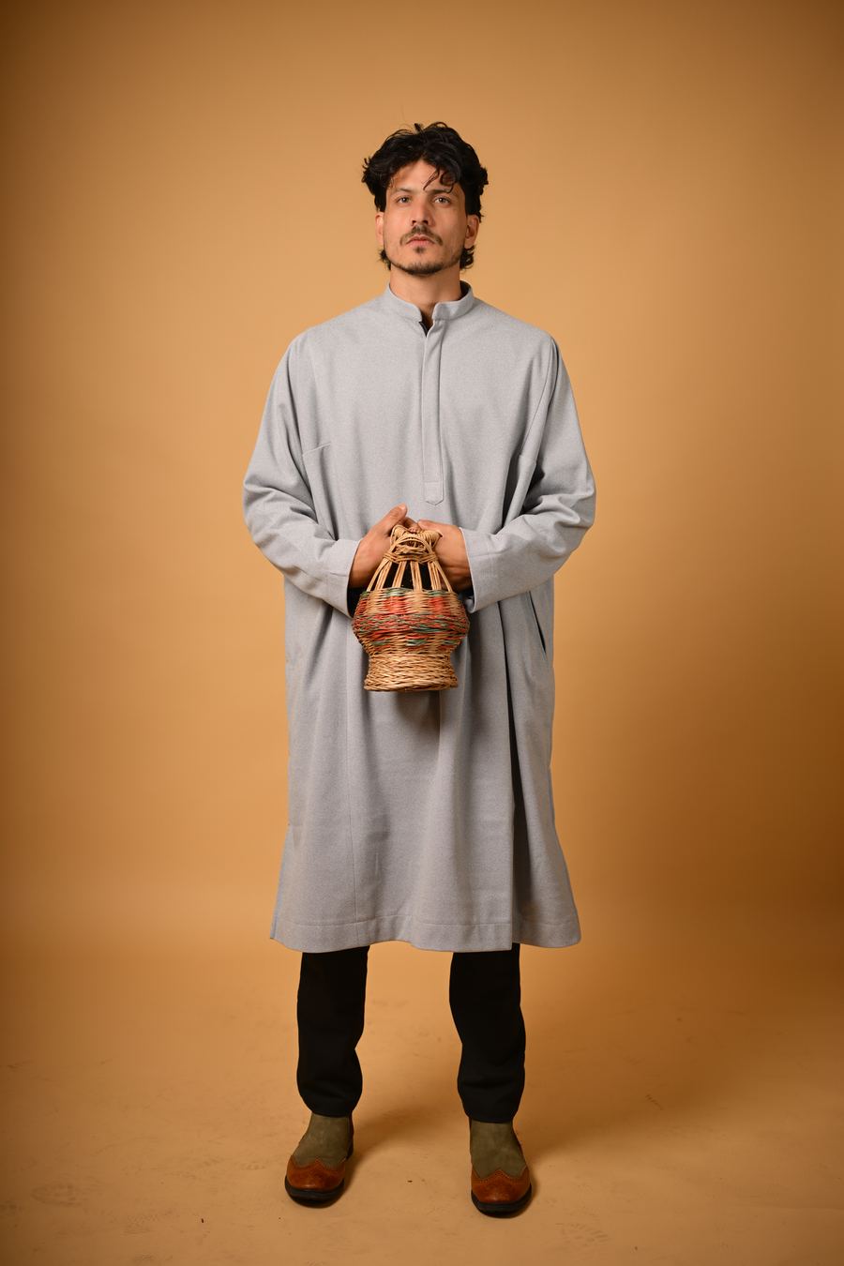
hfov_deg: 27.0
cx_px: 422
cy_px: 633
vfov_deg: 39.6
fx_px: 1758
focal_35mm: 50
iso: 125
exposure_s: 1/1000
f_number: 2.2
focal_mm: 50
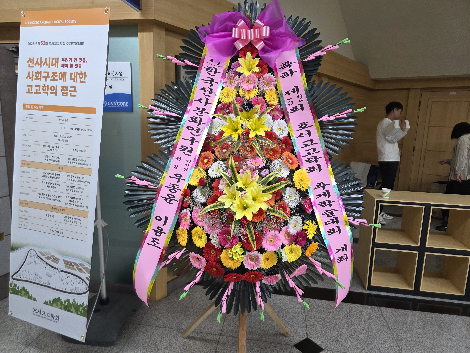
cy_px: 176
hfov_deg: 73.9
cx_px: 235
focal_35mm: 23
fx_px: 312
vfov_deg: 58.9
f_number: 1.7
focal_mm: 6.3
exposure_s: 1/120
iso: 320
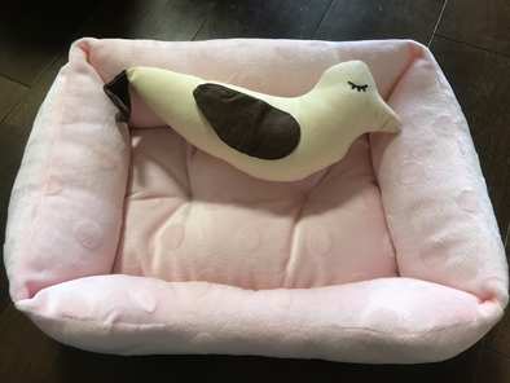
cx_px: 255
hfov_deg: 63.4
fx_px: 413
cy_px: 192
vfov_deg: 49.8
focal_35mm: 28
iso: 40
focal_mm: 3.99
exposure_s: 1/15
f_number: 1.8
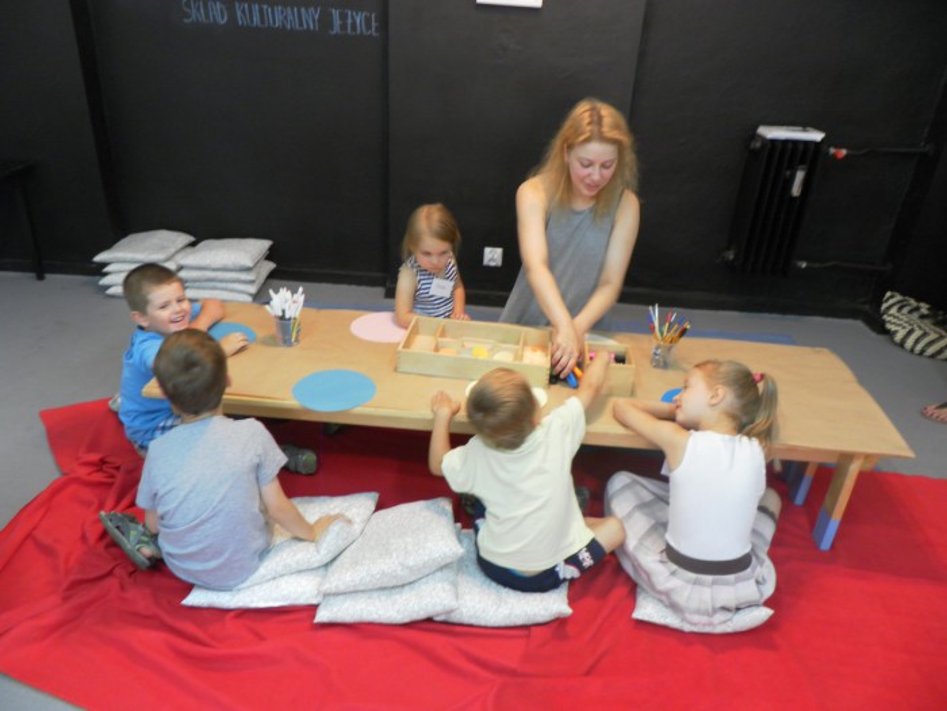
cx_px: 474
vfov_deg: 53.1
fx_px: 711
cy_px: 356
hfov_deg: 67.3
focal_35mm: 26
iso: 200
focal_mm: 4.6
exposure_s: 1/15
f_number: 2.8
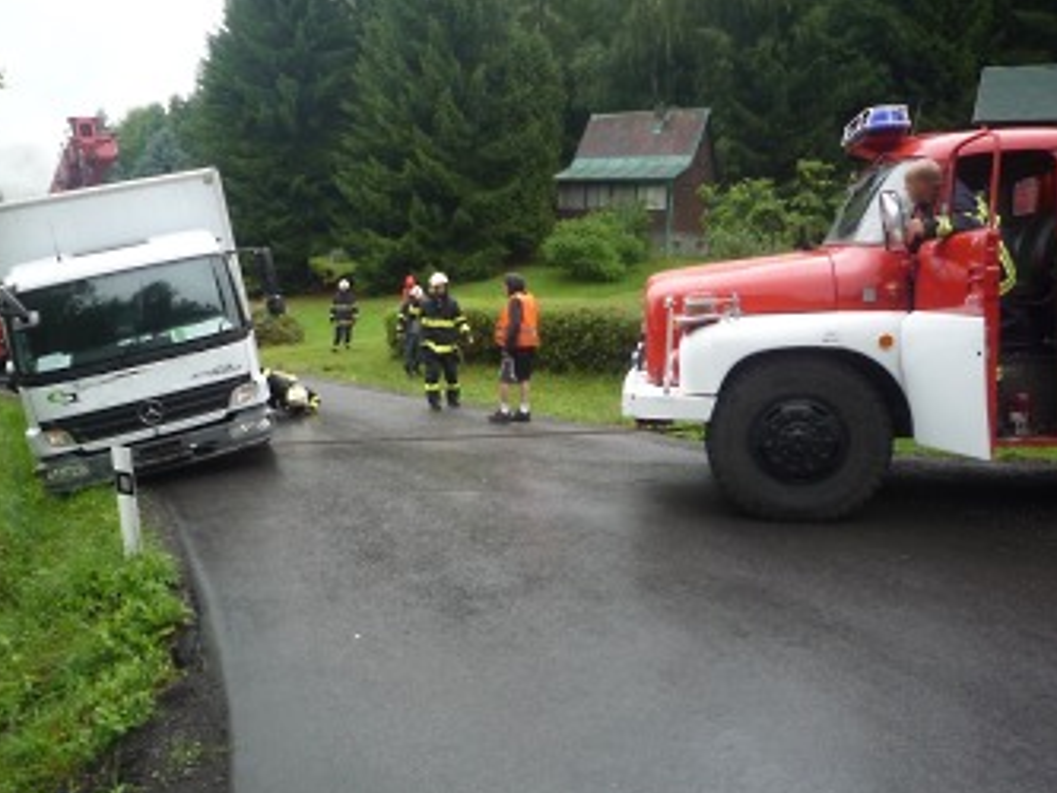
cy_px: 396
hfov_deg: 59.5
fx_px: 916
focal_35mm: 30
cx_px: 432
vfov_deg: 46.8
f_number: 2.8
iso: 100
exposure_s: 1/200
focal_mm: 4.4
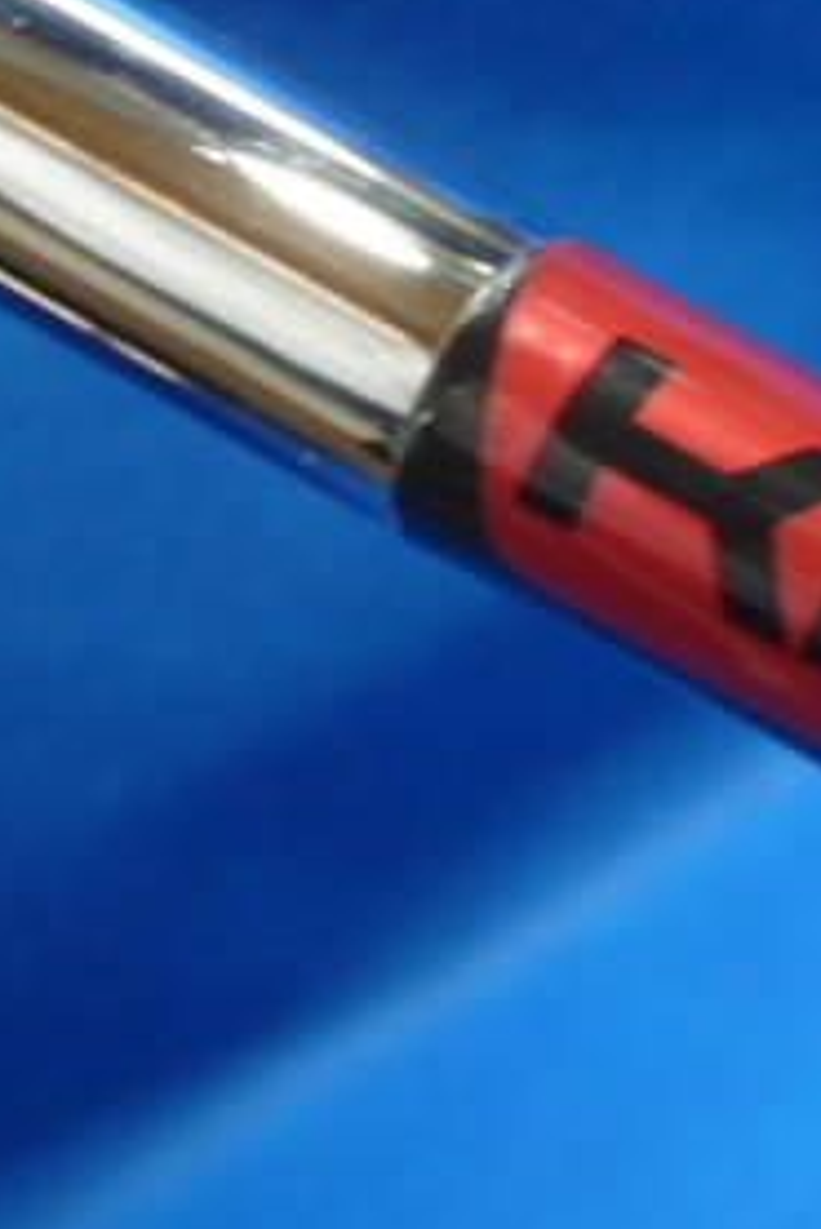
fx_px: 2050
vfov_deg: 33.1
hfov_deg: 18.6
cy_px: 821
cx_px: 1398
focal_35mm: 60
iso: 200
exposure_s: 1/30
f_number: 2.8
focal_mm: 4.5
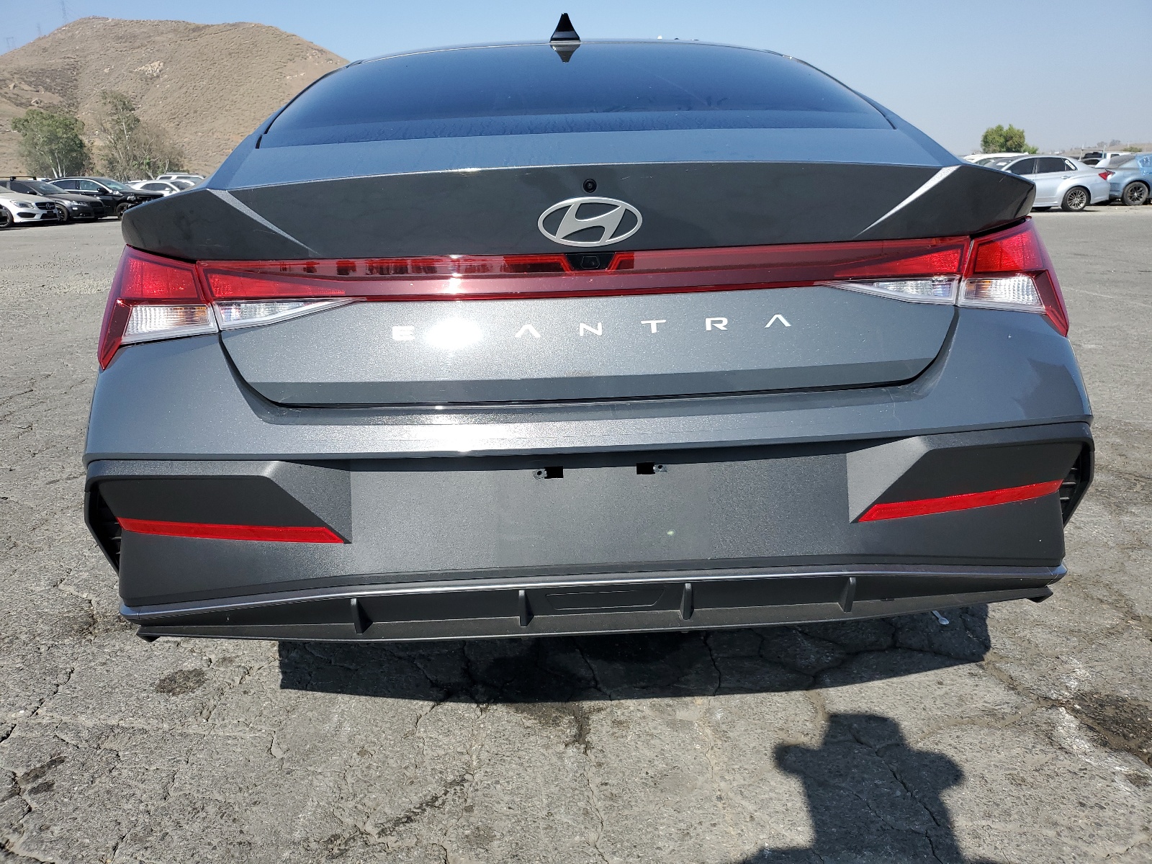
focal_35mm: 26
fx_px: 865
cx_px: 576
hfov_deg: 67.3
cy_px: 432
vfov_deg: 53.1
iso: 50
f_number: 1.5
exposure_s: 1/2500
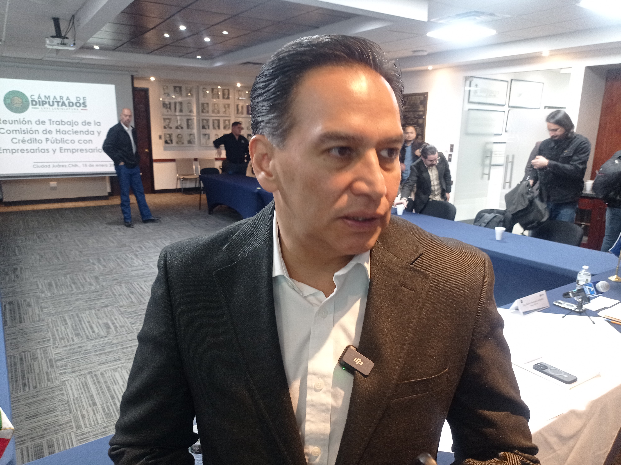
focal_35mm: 28
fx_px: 502
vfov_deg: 49.7
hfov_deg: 63.5
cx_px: 310
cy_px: 232
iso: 283
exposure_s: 1/30
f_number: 1.79
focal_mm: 4.7
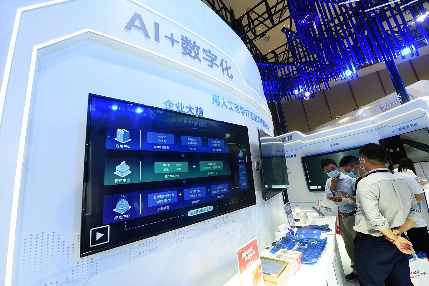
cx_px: 214
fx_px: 167
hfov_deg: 104.2
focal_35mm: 14
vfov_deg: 81.3
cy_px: 143
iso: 1000
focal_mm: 14
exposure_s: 1/200
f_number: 5.6
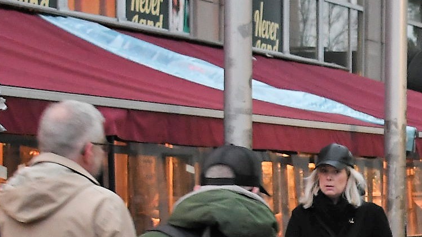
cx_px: 564
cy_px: 330
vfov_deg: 6.0
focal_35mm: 199
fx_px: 2227
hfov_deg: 10.6
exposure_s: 1/50
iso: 2000
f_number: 5.6
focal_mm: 34
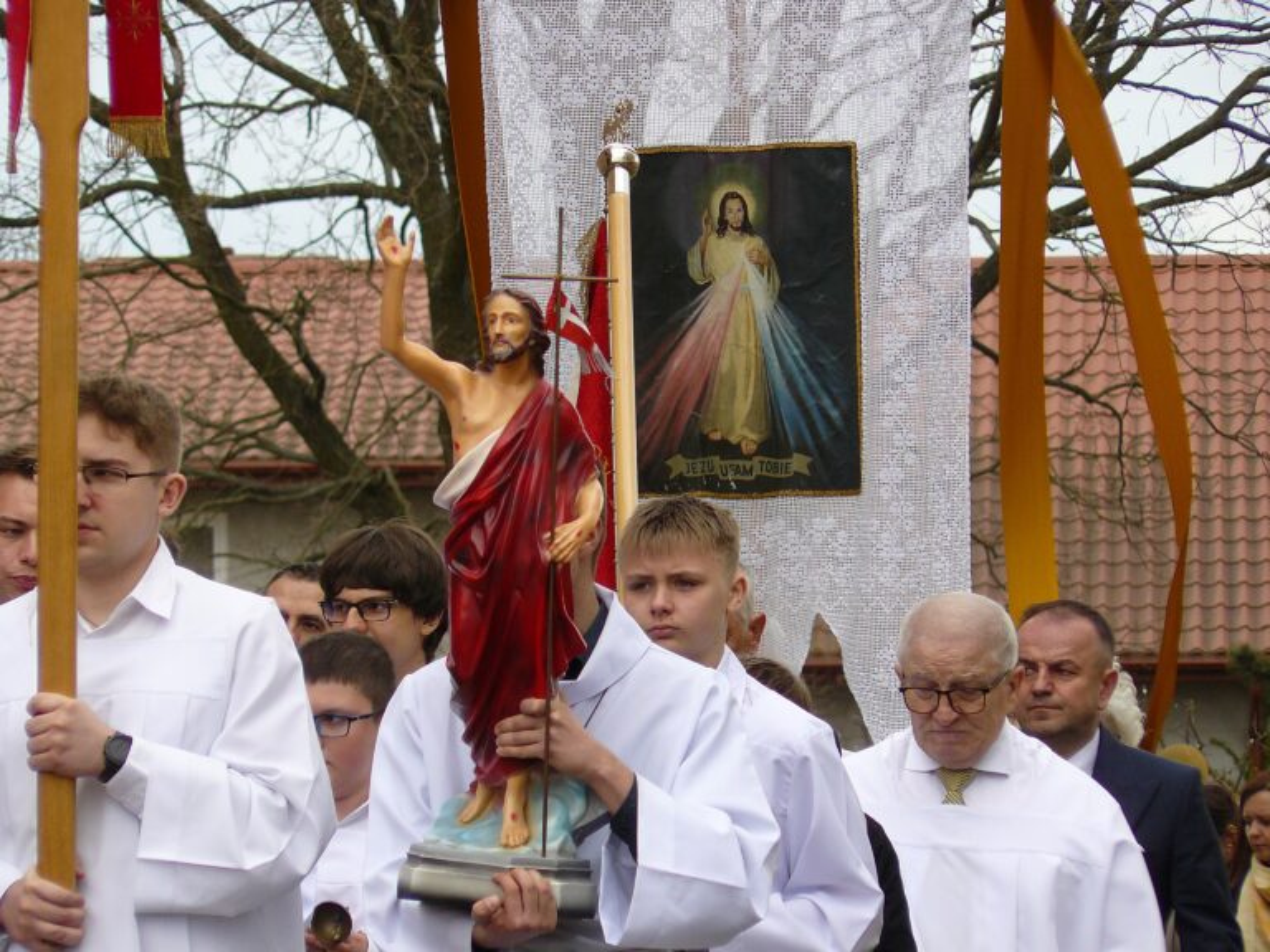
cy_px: 476
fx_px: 11924
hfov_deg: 6.1
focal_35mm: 325
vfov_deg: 4.6
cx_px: 635
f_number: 4
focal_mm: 54.2
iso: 100
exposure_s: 1/160
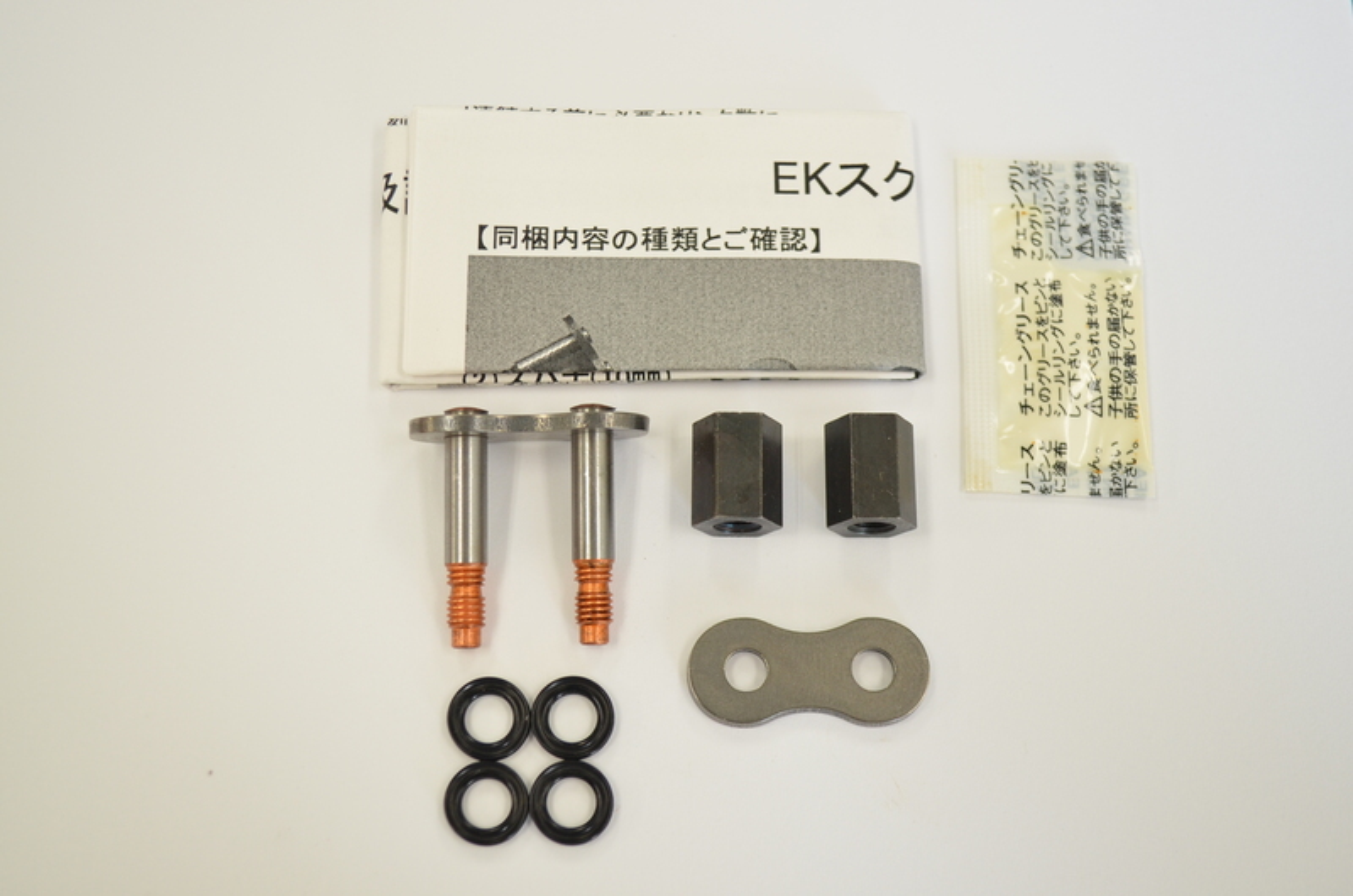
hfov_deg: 41.2
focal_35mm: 48
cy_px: 448
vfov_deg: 28.0
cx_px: 676
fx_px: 1800
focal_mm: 32
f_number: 5
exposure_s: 1/60
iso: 500
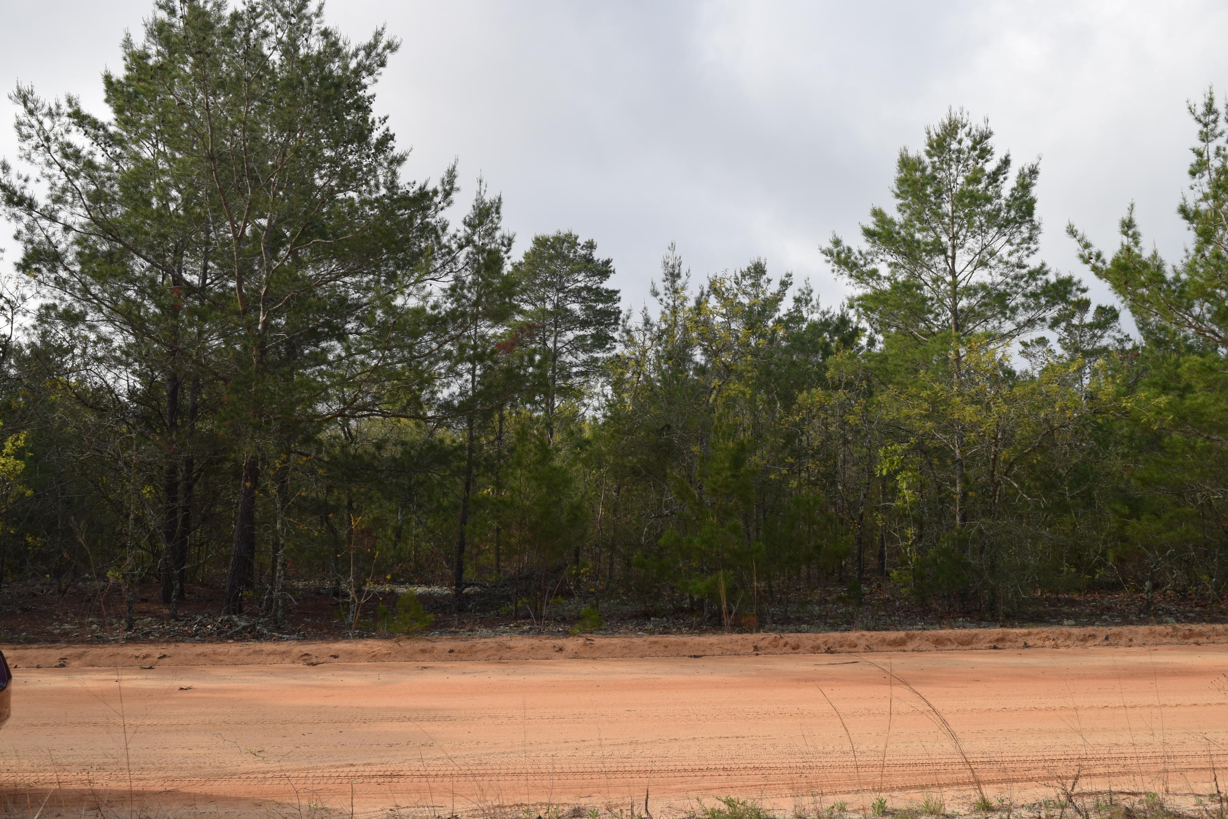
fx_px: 1126
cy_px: 410
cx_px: 614
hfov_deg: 57.2
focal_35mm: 33
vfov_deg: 40.0
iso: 100
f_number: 8
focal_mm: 22
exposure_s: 1/200
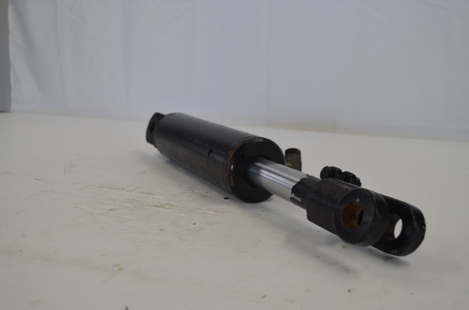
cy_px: 155
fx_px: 507
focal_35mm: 39
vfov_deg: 34.1
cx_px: 234
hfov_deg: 49.6
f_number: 5.6
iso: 400
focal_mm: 26
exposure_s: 1/125
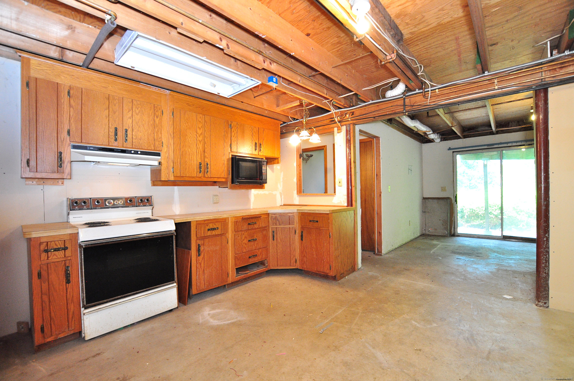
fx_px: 239
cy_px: 190
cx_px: 287
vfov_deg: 77.2
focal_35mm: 15
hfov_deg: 100.5
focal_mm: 10
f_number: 5
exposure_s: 1/60
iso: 1250
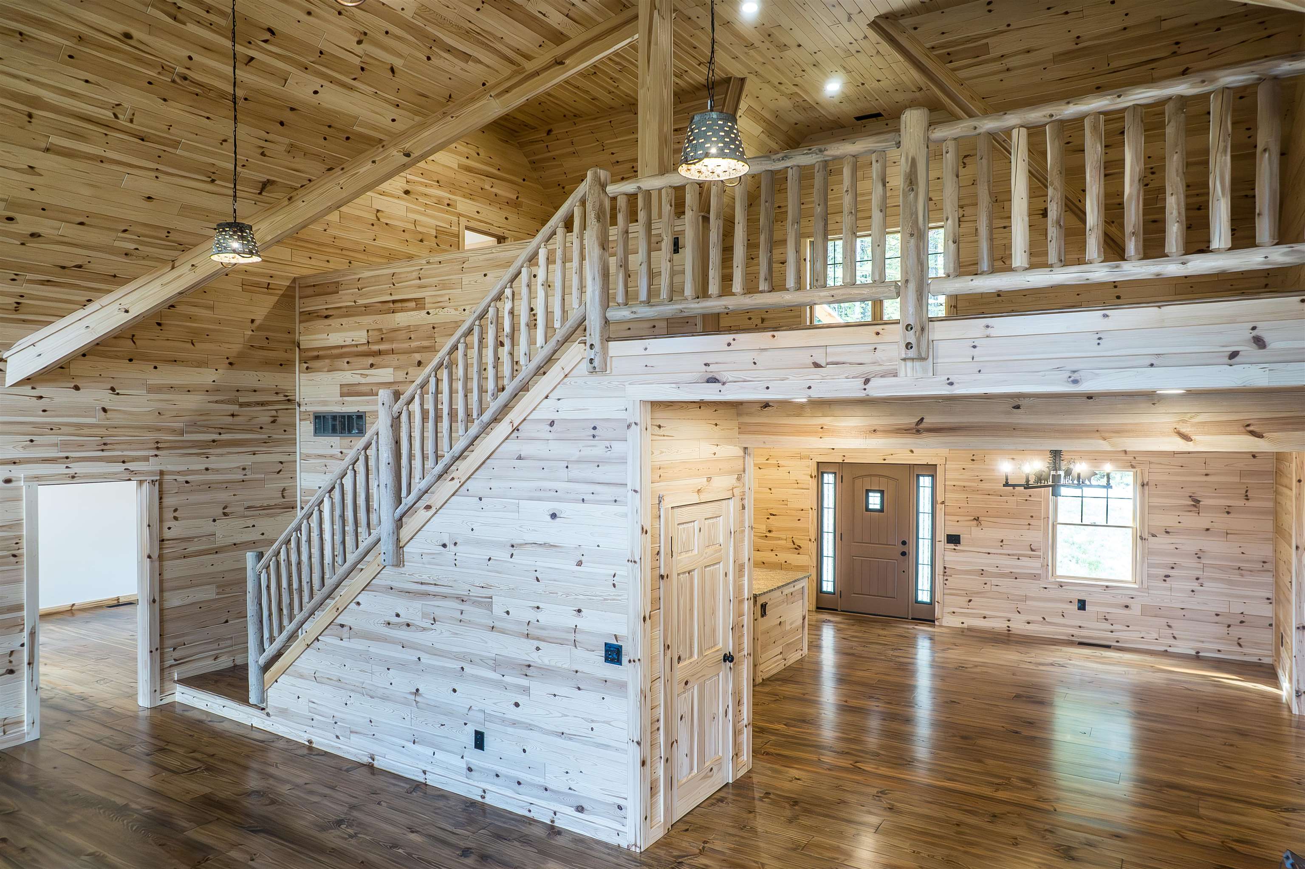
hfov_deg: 78.6
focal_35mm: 22
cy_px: 434
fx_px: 797
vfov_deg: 57.2
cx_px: 652
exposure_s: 1/13
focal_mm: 8.38
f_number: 2.8
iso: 390
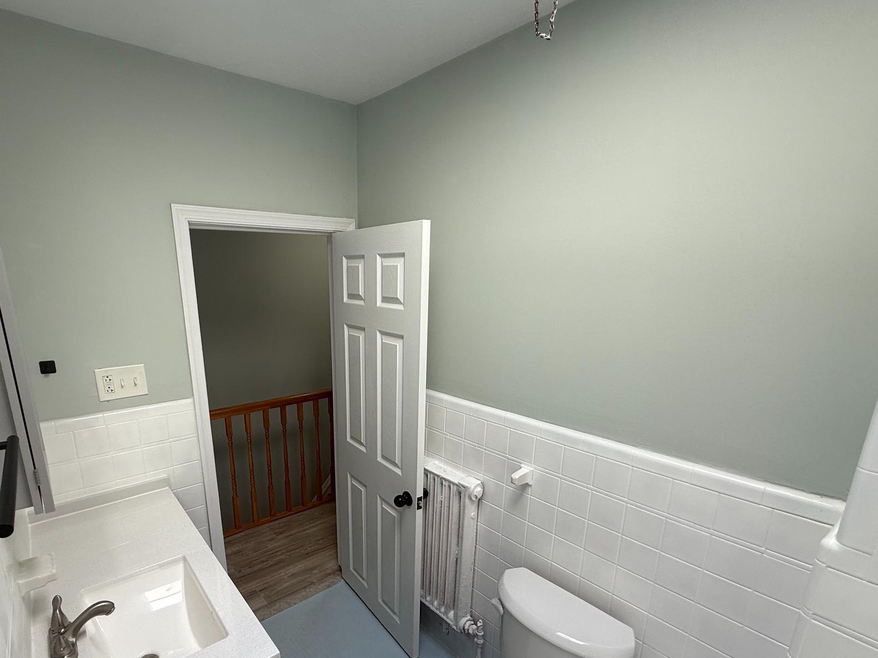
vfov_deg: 70.7
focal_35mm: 18
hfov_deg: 87.2
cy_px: 400
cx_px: 376
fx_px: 457
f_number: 2.2
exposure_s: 1/99
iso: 50
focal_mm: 2.22
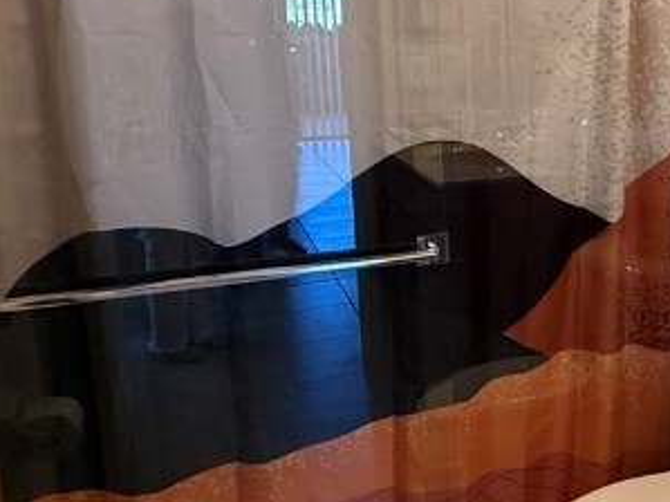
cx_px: 822
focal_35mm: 48
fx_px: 929
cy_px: 182
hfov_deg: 32.2
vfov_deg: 30.1
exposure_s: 1/60
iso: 320
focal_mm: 2.22
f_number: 2.2
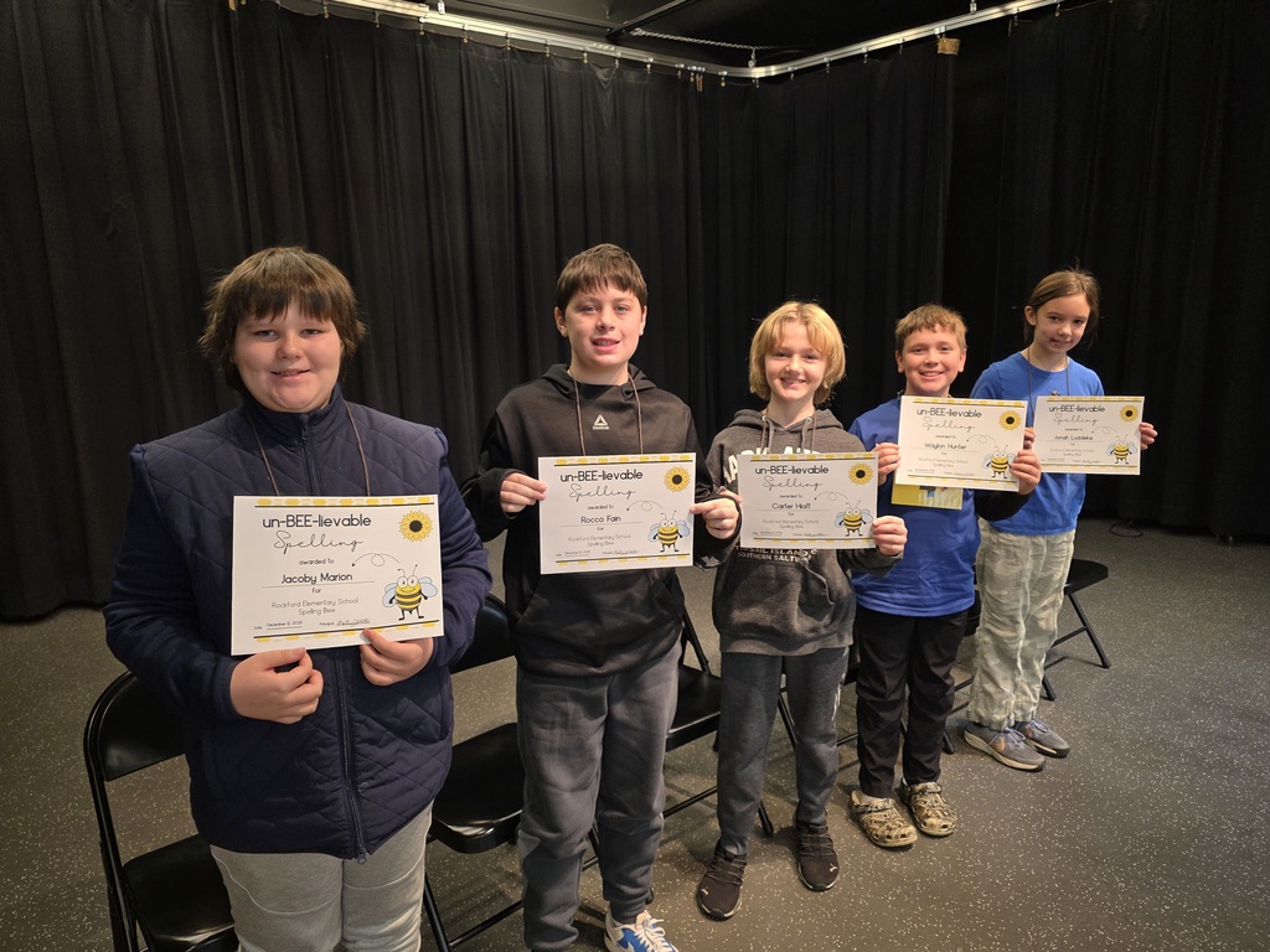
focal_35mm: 23
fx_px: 844
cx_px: 635
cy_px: 476
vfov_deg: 58.9
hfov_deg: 73.9
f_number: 1.7
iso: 200
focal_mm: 6.3
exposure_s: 1/120
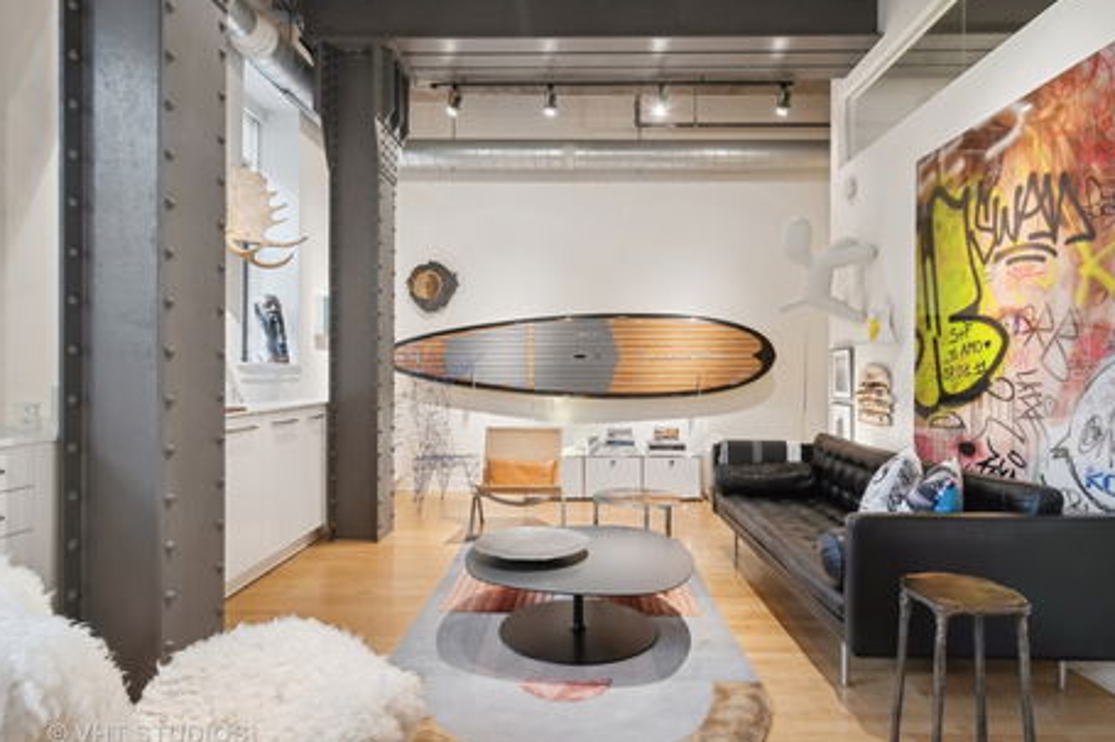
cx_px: 573
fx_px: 588
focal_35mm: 19
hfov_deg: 86.9
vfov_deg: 64.5
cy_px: 382
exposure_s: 1/2.5
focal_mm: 12
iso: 200
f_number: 8
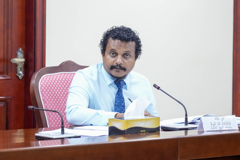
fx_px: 700
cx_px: 120
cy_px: 80
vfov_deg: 13.0
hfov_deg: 19.5
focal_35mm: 105
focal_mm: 105
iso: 3200
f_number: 4
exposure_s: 1/100
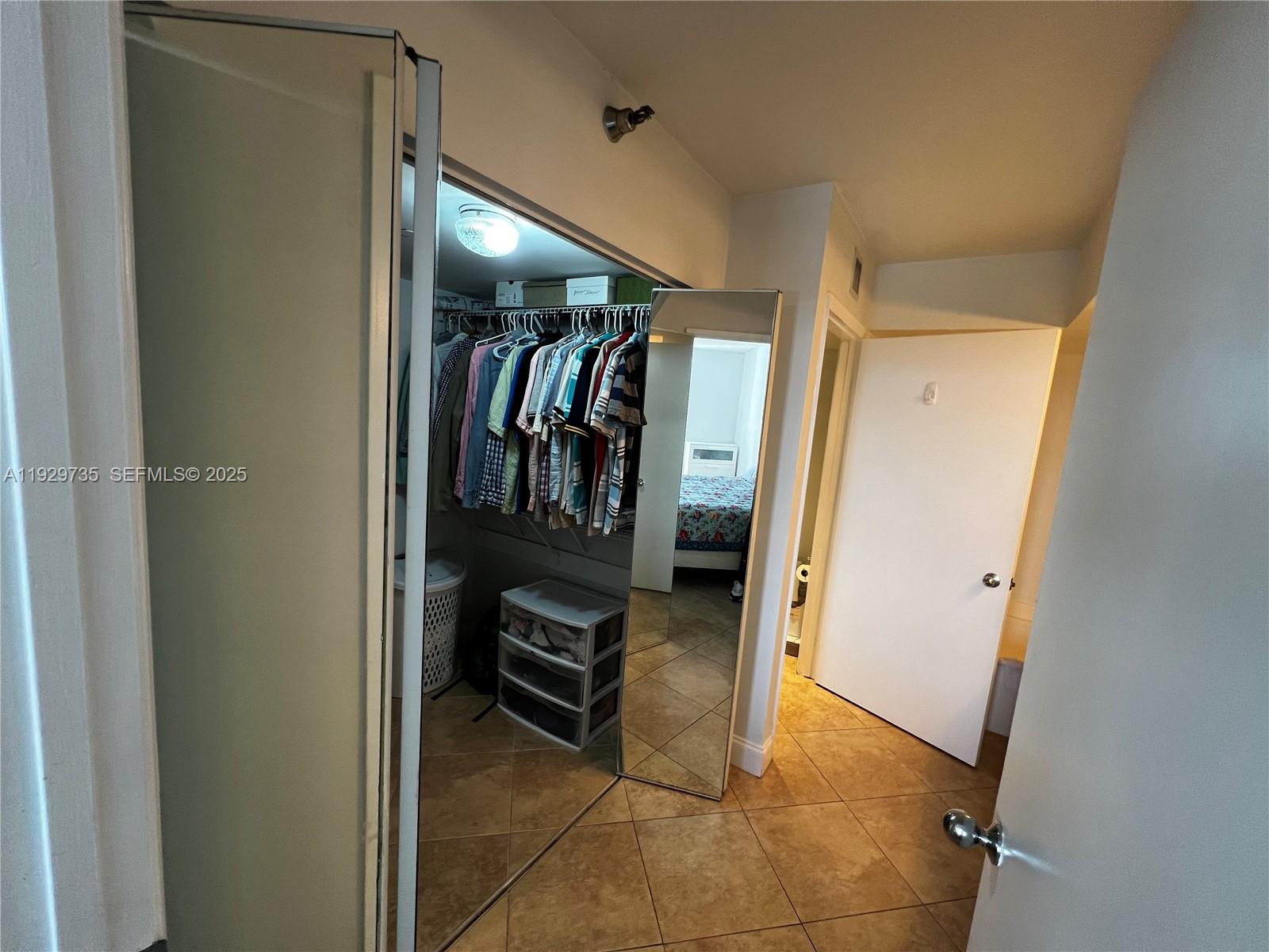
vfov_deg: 89.9
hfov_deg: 106.2
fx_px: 477
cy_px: 476
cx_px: 634
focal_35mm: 13
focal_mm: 1.57
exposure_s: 1/120
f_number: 1.8
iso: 200
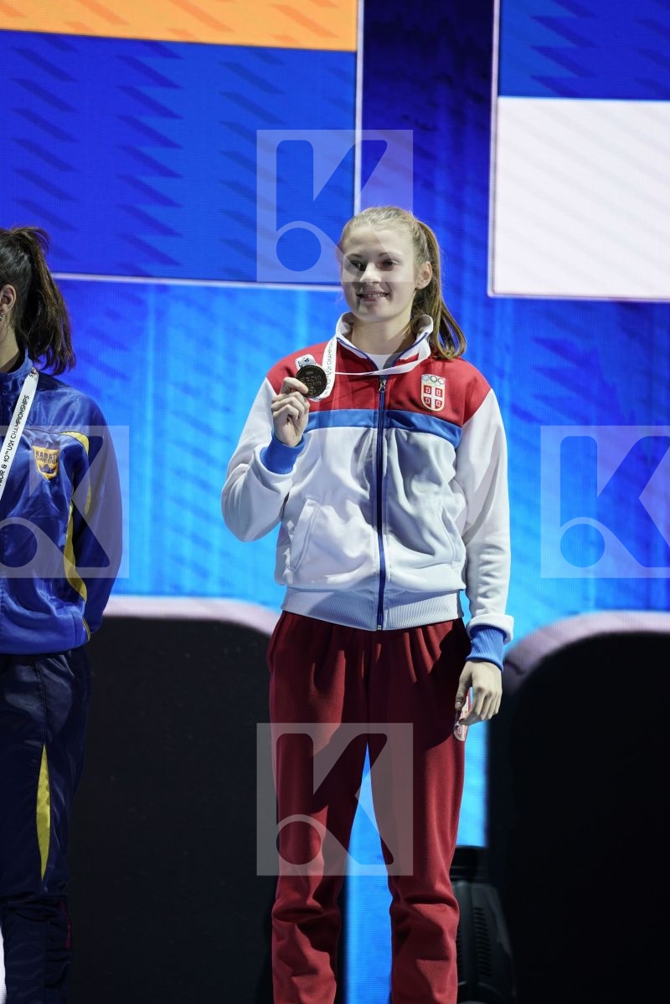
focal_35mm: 200
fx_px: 5583
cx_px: 335
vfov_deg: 10.3
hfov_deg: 6.9
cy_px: 502
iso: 320
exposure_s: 1/250
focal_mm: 200
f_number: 2.8
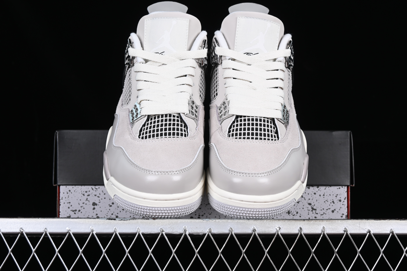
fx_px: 848
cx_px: 204
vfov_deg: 18.2
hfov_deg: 27.0
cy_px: 136
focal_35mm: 75
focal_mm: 50
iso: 160
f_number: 8
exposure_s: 1/80
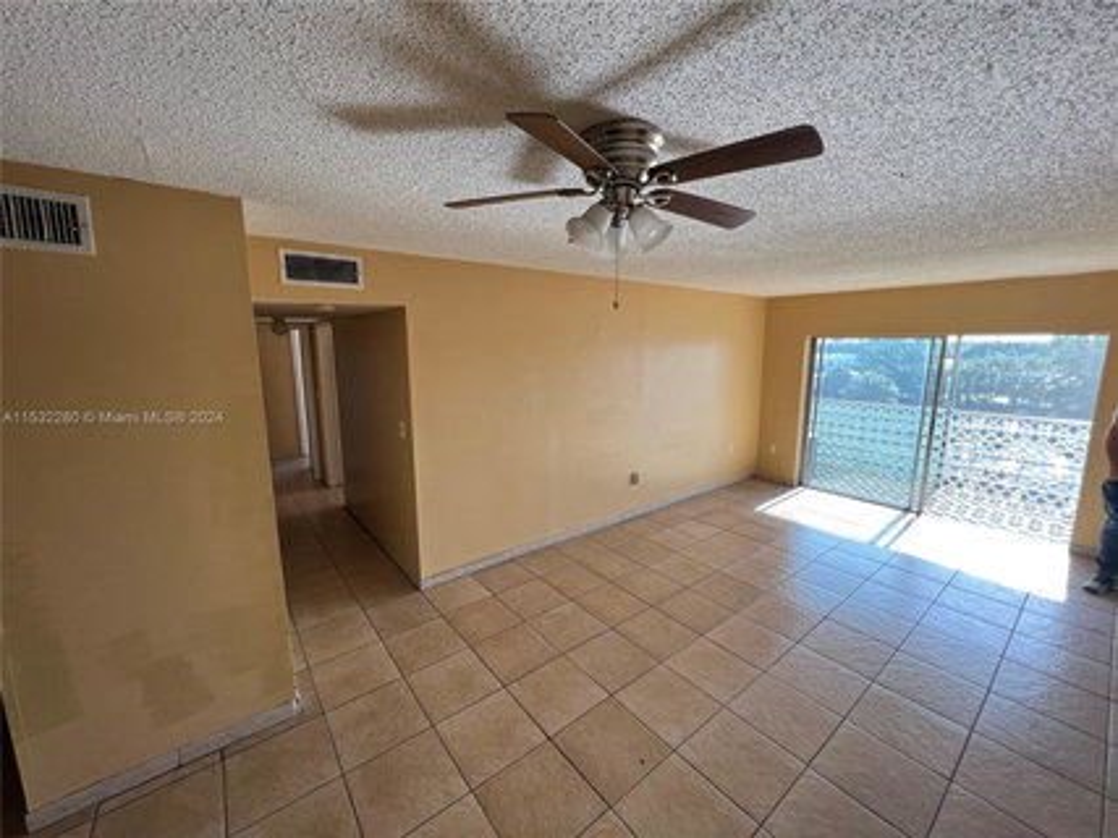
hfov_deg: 106.2
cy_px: 419
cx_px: 559
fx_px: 420
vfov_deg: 89.9
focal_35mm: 13
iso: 40
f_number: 1.8
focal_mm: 1.57
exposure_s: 1/99
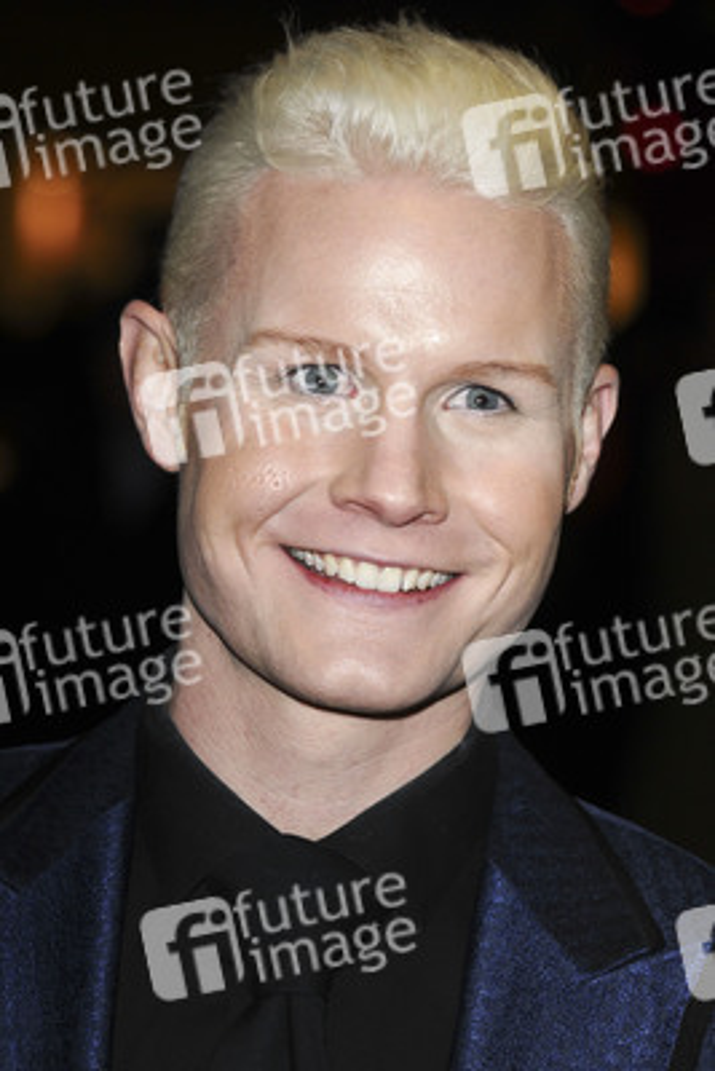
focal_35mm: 158
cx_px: 358
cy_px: 536
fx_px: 4688
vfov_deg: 13.0
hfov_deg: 8.7
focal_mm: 105
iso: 400
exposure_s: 1/200
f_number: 5
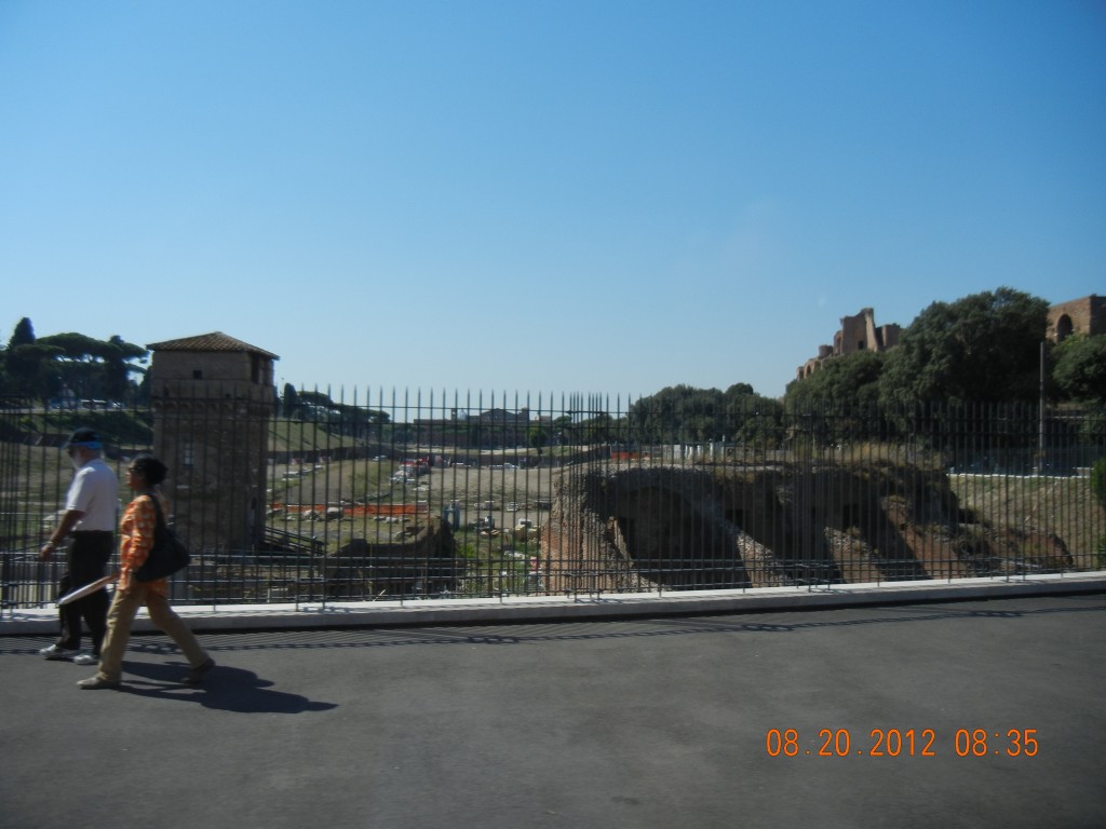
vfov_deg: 46.8
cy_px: 414
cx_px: 553
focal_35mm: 30
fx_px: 959
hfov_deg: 60.0
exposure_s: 1/290
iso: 160
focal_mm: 5.4
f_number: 7
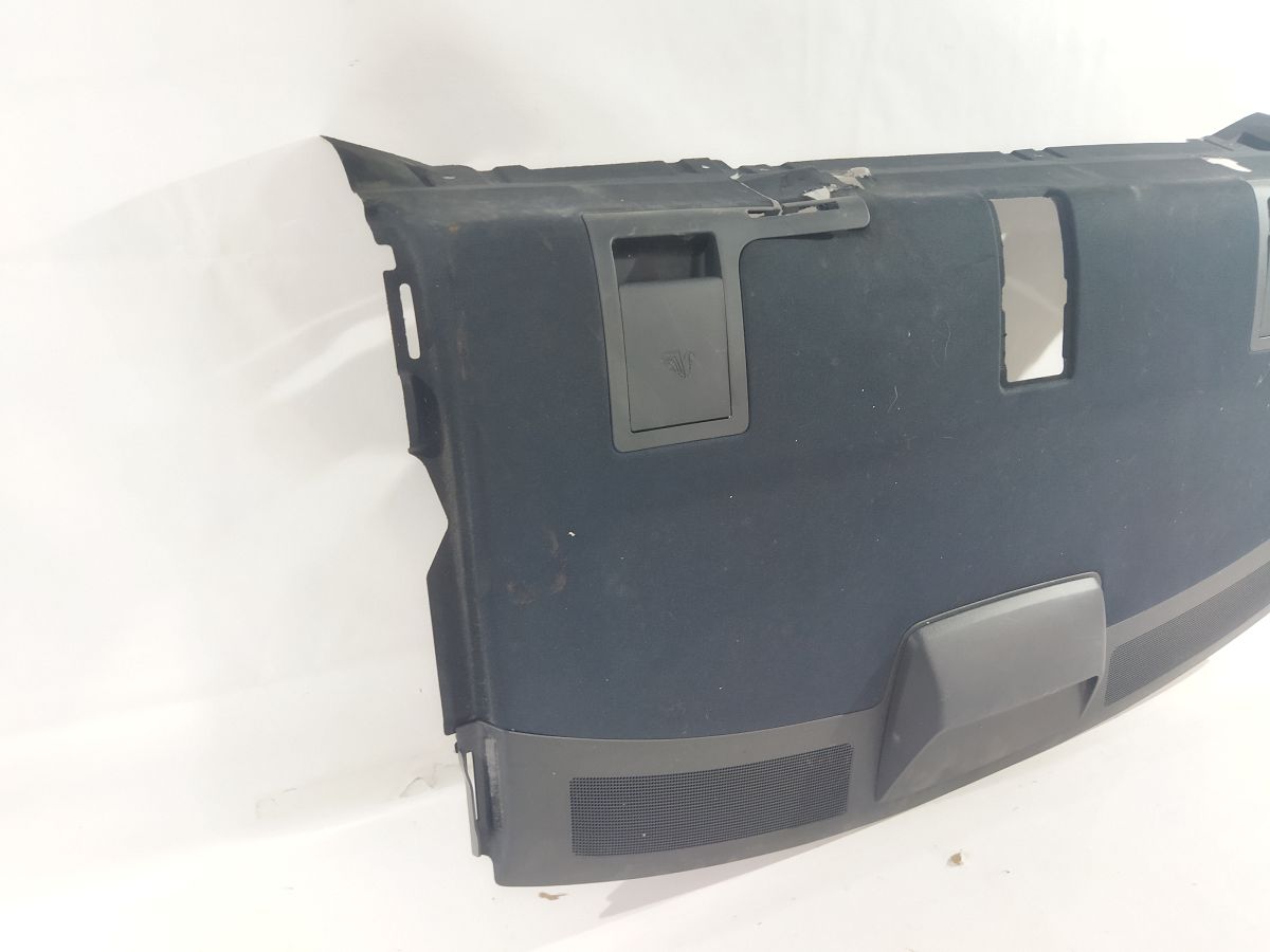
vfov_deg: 51.4
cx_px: 635
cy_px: 476
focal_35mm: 27
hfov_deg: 65.3
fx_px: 991
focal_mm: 4.71
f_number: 1.79
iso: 203
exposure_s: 1/25
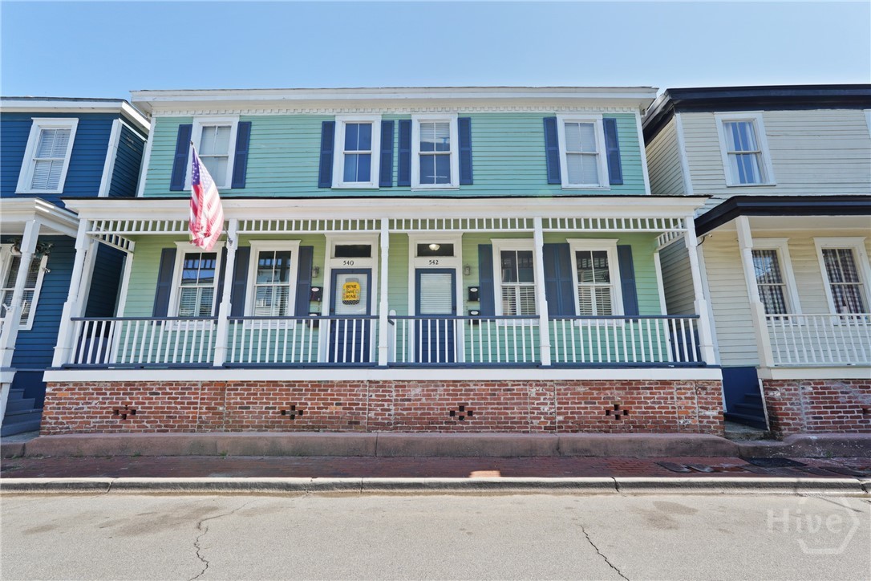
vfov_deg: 72.1
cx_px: 436
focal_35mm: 16
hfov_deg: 95.0
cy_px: 290
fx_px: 399
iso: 320
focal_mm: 16.5
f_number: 9
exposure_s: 1/80
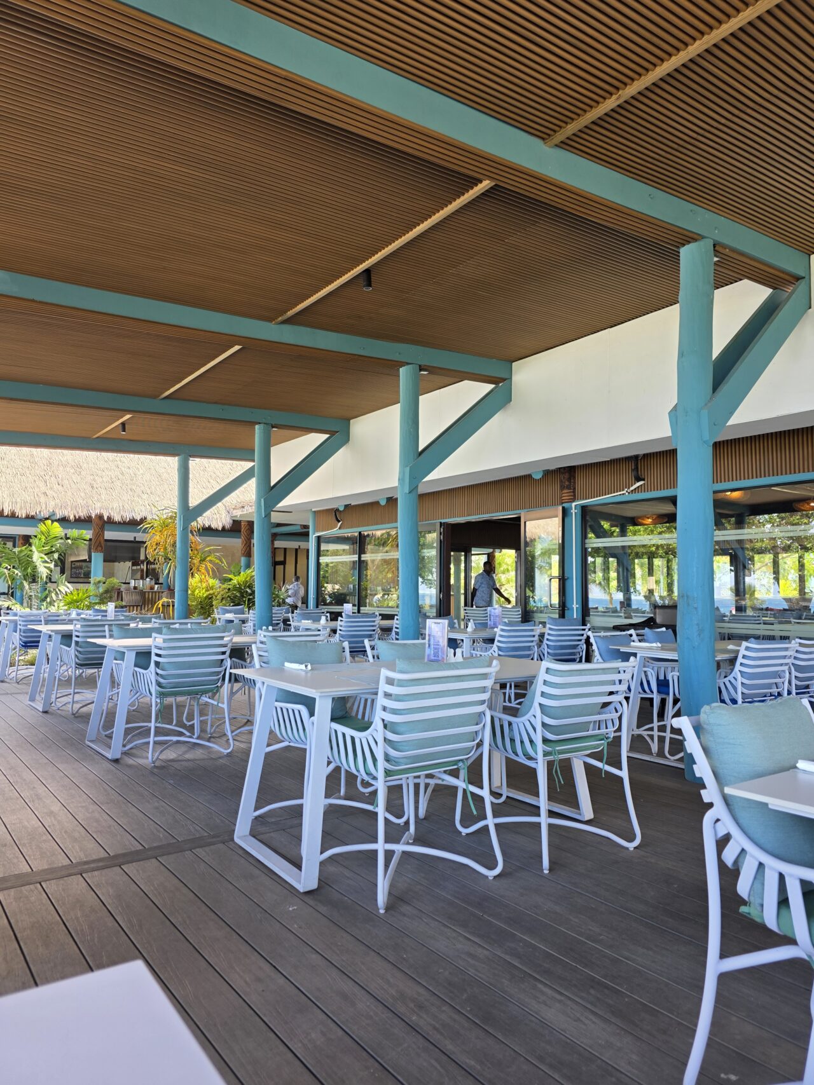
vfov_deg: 73.9
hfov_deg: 58.9
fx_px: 721
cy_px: 542
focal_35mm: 23
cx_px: 407
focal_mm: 6.3
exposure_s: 1/180
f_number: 1.7
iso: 80
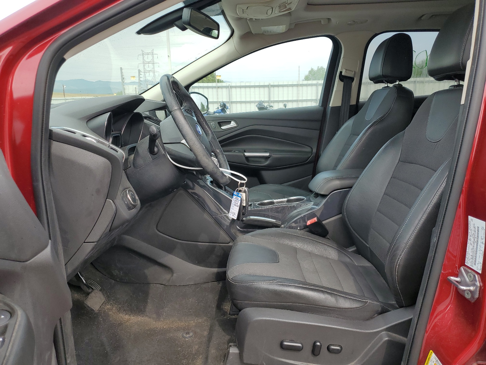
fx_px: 365
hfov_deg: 67.3
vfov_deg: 53.1
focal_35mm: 26
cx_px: 243
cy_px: 182
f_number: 1.5
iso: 50
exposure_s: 1/667
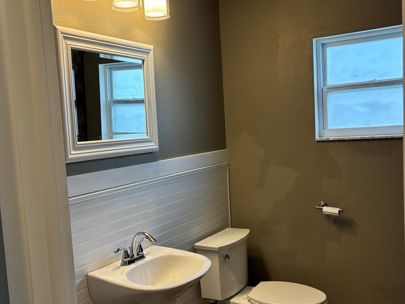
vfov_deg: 38.6
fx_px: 433
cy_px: 164
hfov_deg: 50.1
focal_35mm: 37
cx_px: 199
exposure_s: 1/120
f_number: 1.6
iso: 125
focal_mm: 5.96
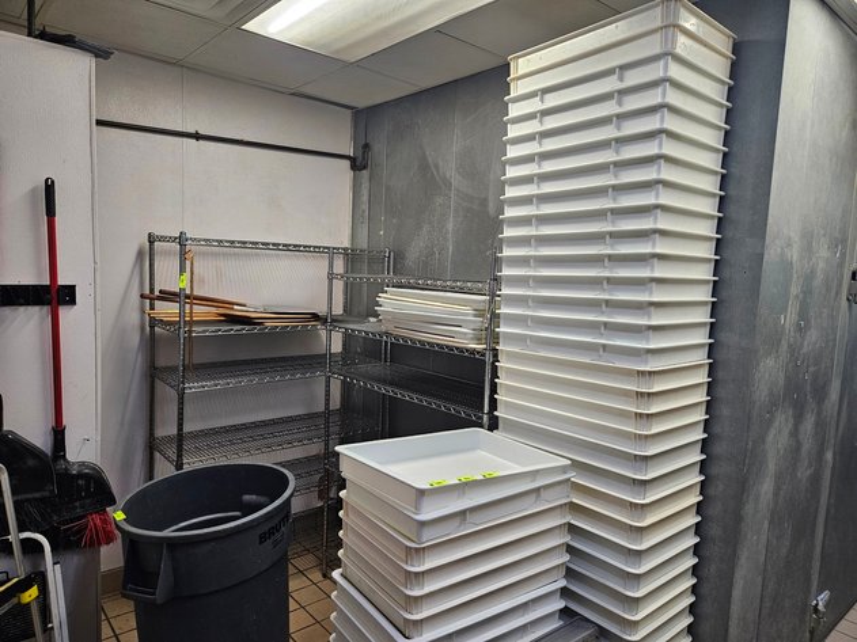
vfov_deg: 58.9
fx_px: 569
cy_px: 321
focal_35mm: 23
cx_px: 428
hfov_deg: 73.9
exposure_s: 1/64
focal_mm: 5.4
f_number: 1.8
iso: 160
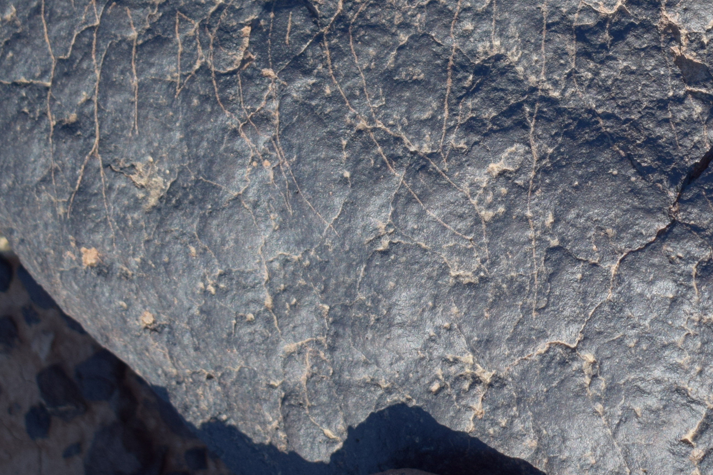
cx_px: 696
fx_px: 2357
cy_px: 132
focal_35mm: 119
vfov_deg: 11.5
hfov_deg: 16.9
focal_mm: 34
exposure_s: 1/800
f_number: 4.5
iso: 200
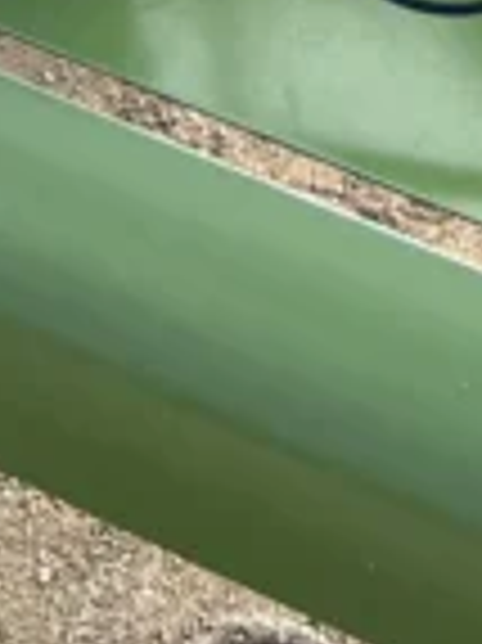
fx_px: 3458
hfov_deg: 8.0
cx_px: 342
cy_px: -1401
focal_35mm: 186
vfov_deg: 8.5
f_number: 1.5
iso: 50
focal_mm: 5.7
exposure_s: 1/1468
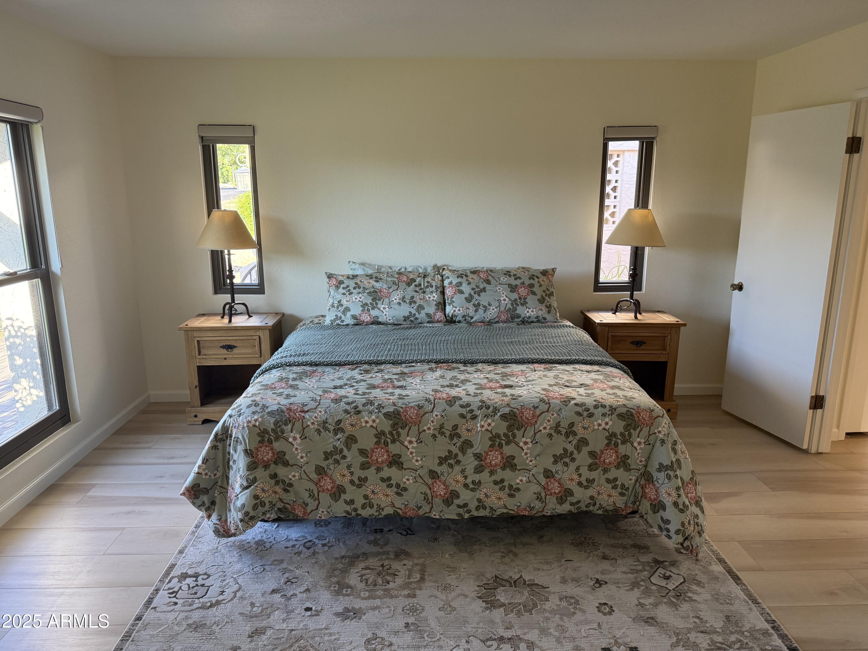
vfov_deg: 56.8
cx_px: 434
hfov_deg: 71.6
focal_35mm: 24
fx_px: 602
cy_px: 326
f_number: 1.78
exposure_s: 1/99
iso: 200
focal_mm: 6.76
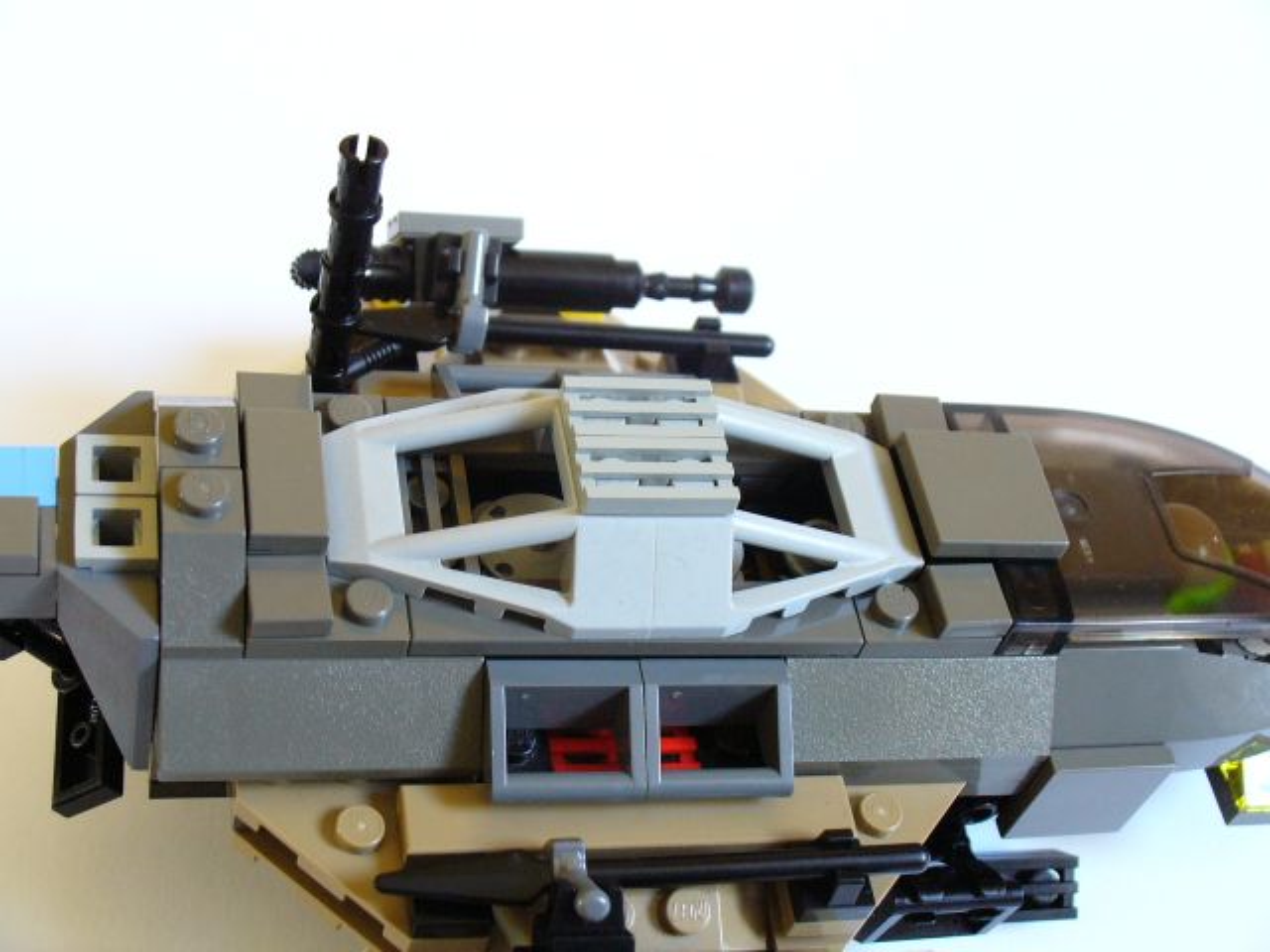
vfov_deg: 27.0
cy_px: 476
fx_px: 1981
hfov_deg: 35.5
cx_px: 635
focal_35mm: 54
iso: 200
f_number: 3.1
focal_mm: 8.9
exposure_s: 1/8
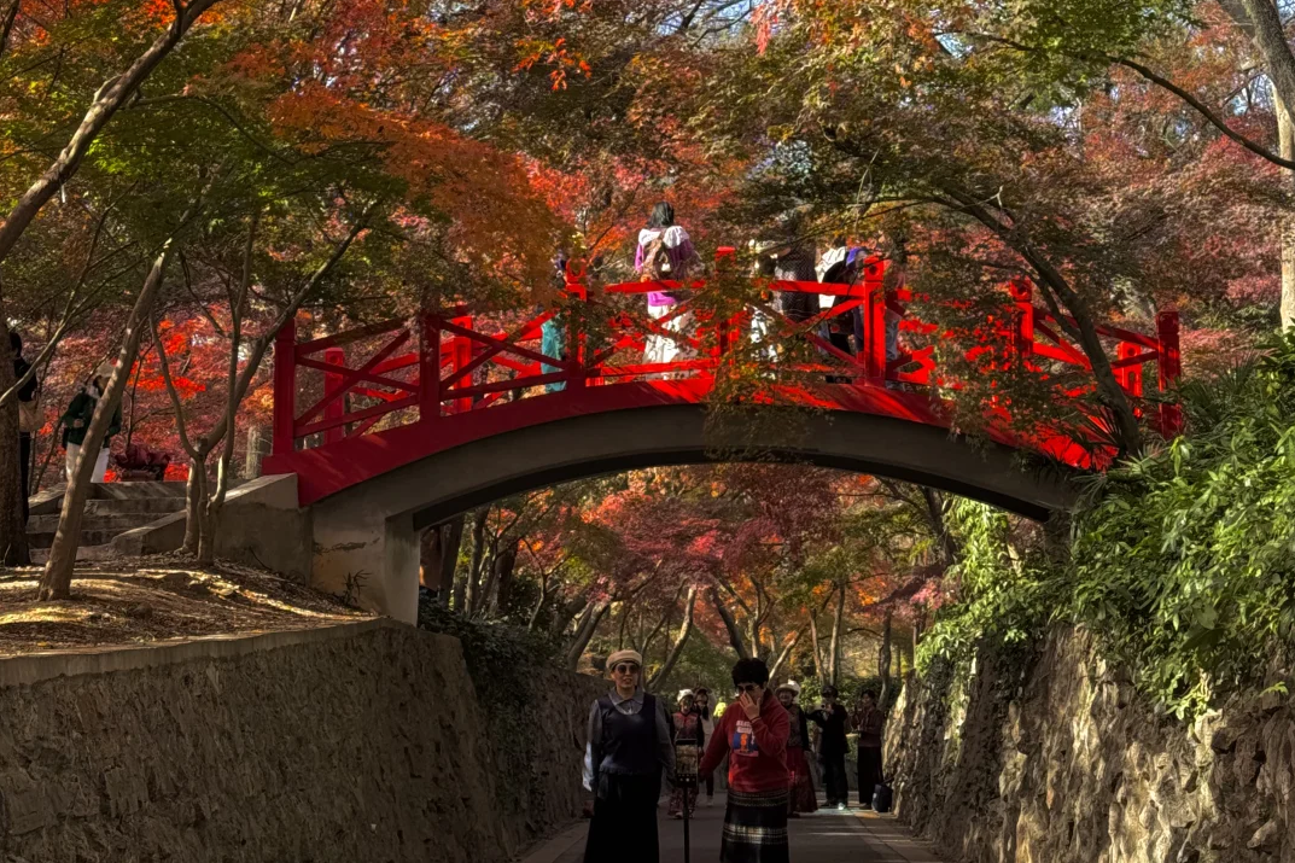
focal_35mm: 67
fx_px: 2410
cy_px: 251
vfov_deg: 20.2
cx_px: 647
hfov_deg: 30.1
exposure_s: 1/544
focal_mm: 6.76
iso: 64
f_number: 1.78
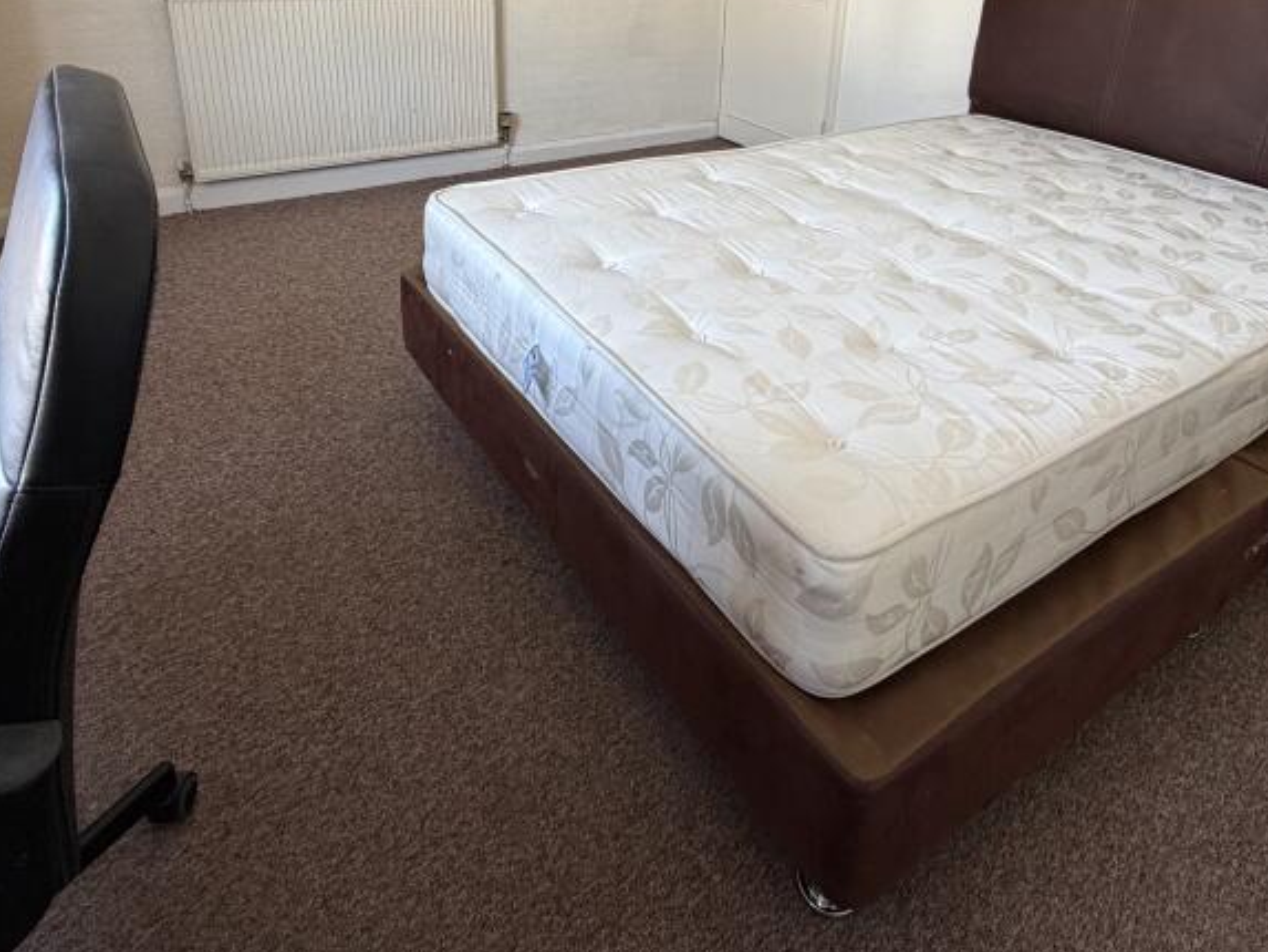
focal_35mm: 25
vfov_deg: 52.2
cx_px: 735
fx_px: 916
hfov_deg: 68.9
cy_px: 224
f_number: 2.2
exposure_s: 1/121
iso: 250
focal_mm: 2.22
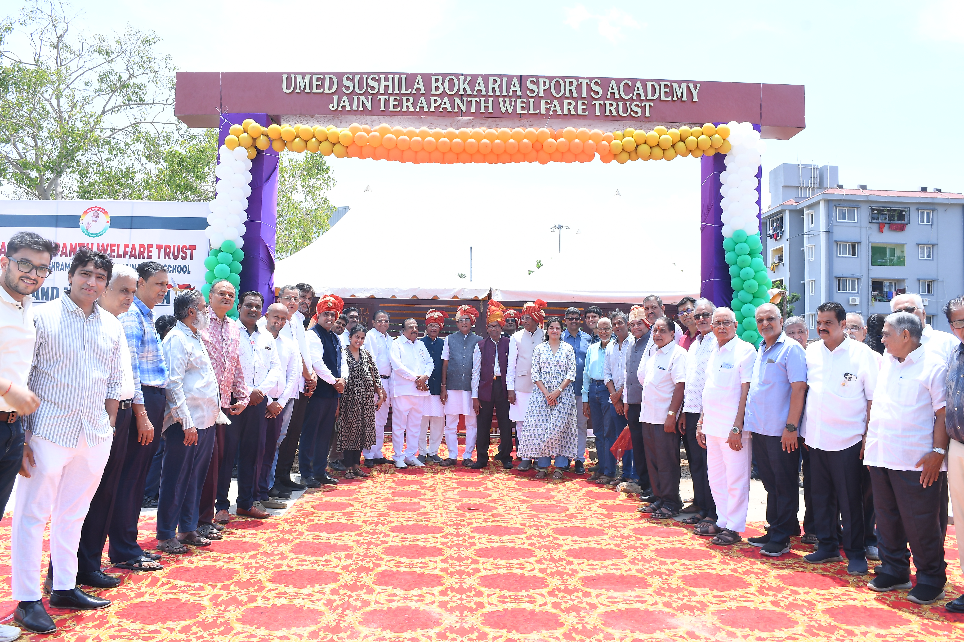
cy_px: 321
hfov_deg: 67.4
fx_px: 723
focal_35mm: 27
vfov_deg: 47.9
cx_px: 482
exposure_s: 1/160
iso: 200
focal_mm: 18
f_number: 8
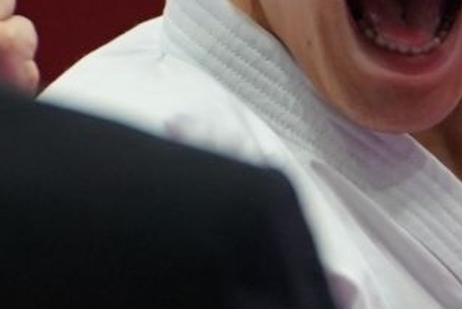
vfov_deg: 0.6
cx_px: 131
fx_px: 29415
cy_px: 153
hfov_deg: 0.9
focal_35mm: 2290
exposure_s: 1/500
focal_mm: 267
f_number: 4
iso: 1250
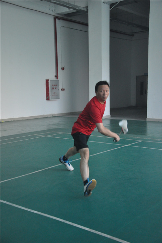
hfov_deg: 28.0
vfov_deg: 41.1
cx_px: 81
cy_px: 122
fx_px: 325
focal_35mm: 48
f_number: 4.2
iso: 1600
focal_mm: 32
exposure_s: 1/250
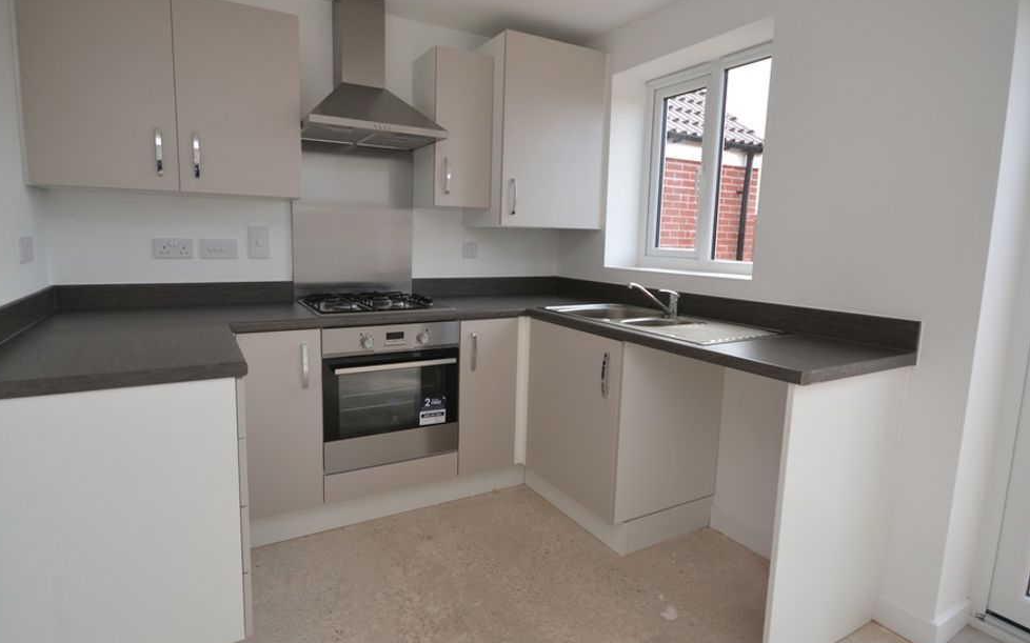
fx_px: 505
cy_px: 298
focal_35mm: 18
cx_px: 491
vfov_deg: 64.9
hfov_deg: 91.0
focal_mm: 10
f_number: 5.6
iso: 320
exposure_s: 1/125
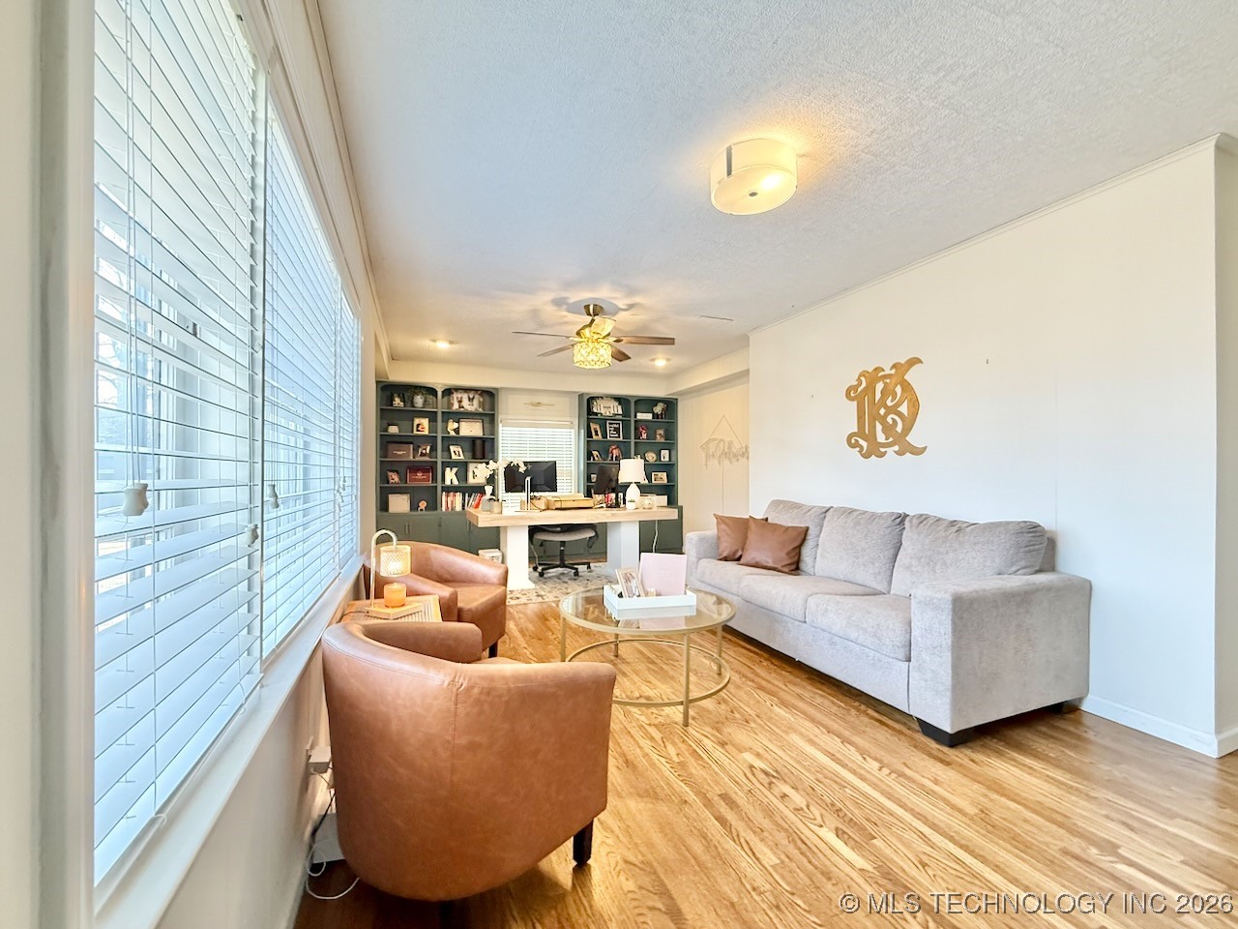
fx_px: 501
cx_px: 619
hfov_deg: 102.1
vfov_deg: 85.7
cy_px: 464
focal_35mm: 14
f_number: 2.2
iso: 640
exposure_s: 1/120
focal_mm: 2.22
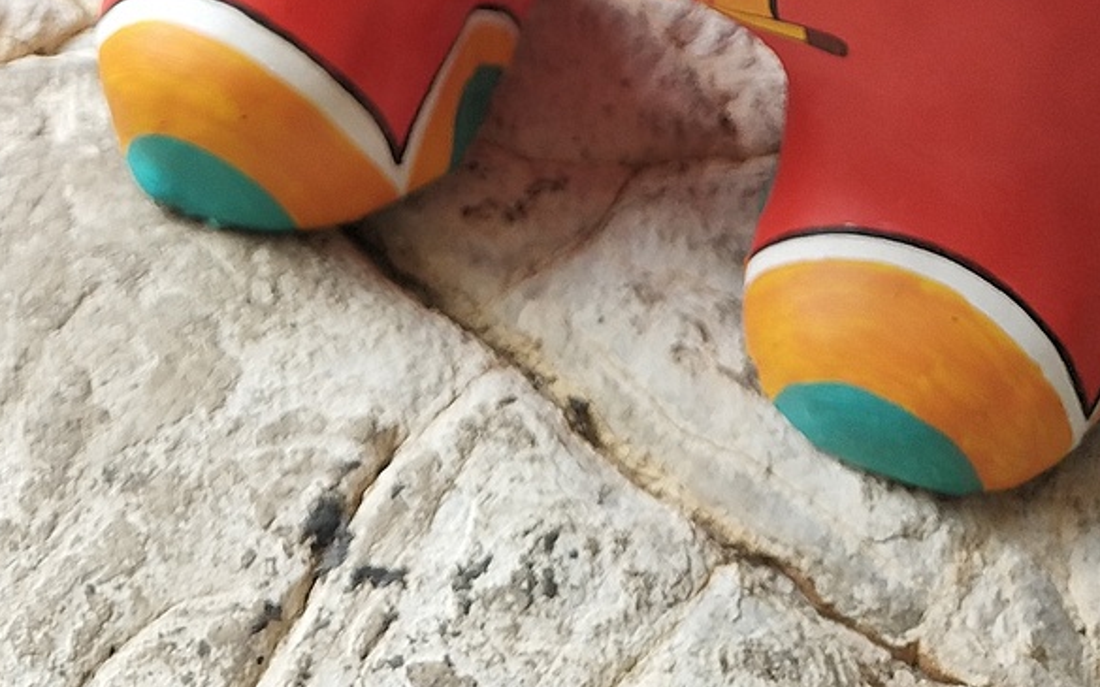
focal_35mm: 93
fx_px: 2788
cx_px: 529
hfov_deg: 22.3
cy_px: -718
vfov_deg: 12.3
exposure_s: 1/200
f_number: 1.8
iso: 87
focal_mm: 3.95
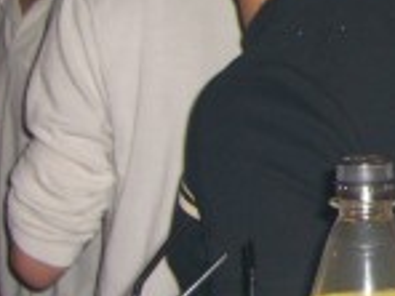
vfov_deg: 9.5
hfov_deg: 11.9
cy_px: -40
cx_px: 678
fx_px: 1757
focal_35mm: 154
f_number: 2.8
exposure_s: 1/60
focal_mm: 7.9
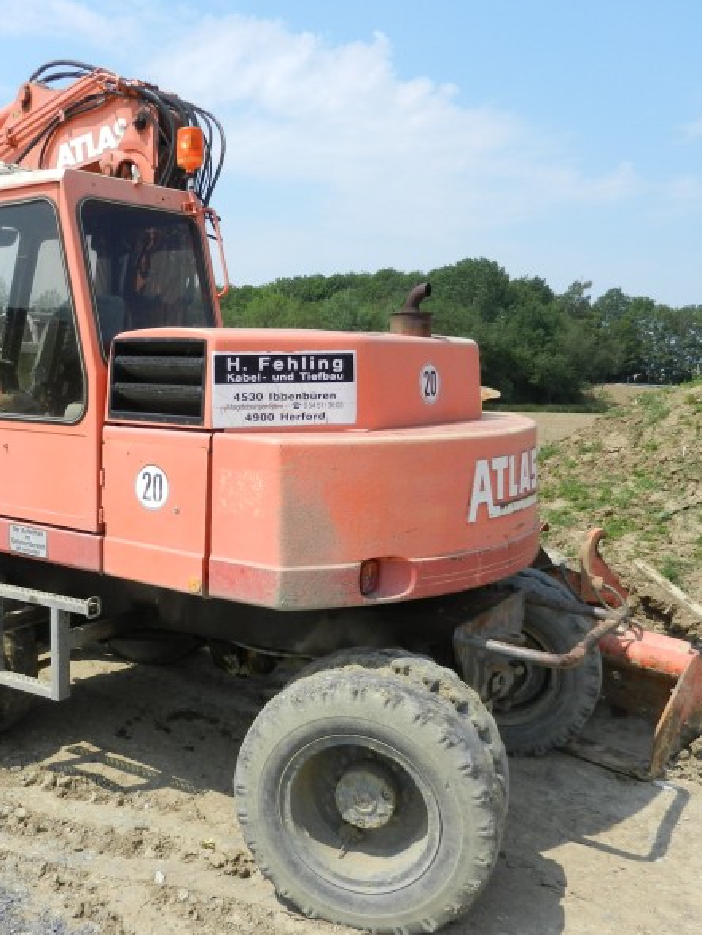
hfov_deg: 40.6
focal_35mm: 34
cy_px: 474
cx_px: 177
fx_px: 919
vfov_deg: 54.0
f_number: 3.5
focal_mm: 4.5
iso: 160
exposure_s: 1/1600
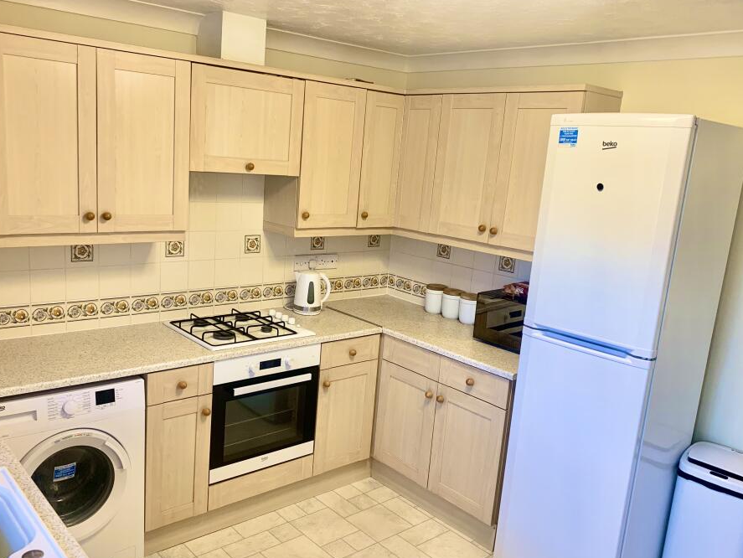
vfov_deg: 46.8
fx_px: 644
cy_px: 302
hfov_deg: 59.8
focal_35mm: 30
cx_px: 336
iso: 80
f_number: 1.8
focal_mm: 4.25
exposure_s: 1/50
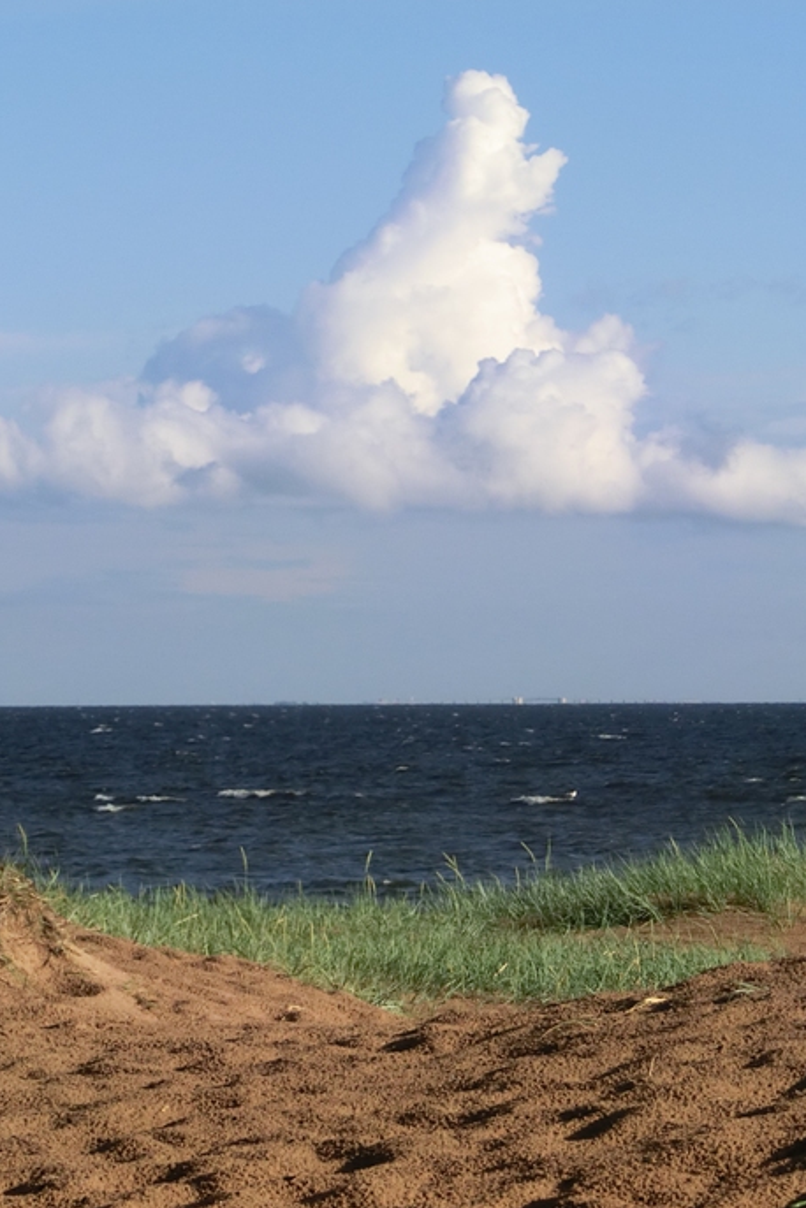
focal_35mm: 212
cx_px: 238
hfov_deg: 6.5
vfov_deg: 9.7
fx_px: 7119
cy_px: 602
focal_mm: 26.91
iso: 80
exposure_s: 1/500
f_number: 5.9
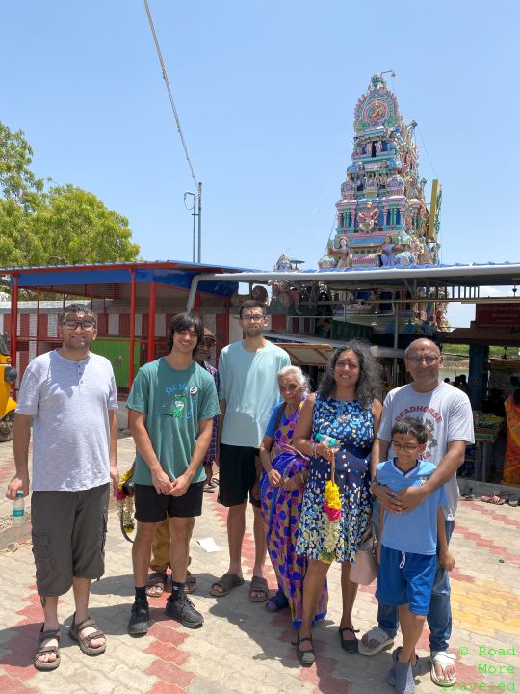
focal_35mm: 26
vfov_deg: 67.3
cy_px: 347
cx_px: 260
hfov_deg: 53.1
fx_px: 521
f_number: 1.8
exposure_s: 1/2066
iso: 32
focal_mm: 4.25
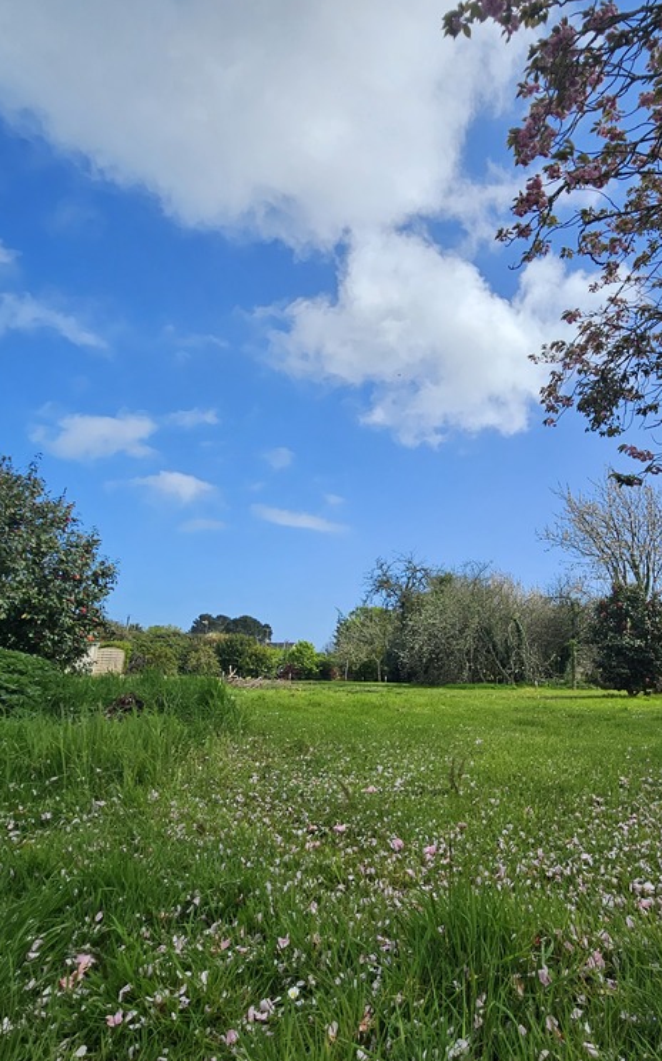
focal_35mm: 19
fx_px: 549
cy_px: 533
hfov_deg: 60.6
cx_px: 445
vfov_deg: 88.0
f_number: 2.2
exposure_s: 1/2635
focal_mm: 2.2
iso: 50
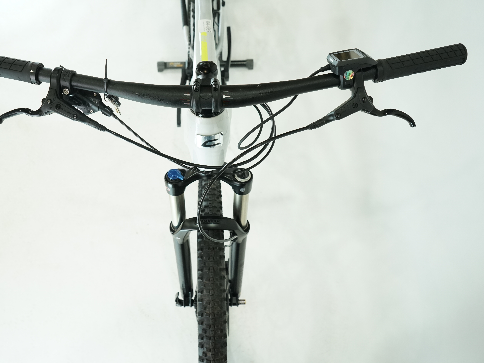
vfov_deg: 45.4
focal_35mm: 31
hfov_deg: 58.1
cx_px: 210
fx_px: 433
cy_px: 178
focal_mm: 28
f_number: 5.6
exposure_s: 1/200
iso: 1600
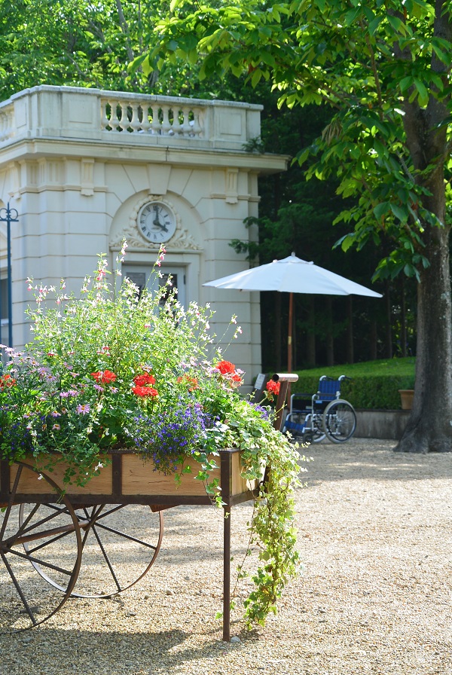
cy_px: 338
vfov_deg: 25.0
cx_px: 226
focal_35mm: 81
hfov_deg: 16.9
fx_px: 1521
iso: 100
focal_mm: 30
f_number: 4
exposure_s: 1/250
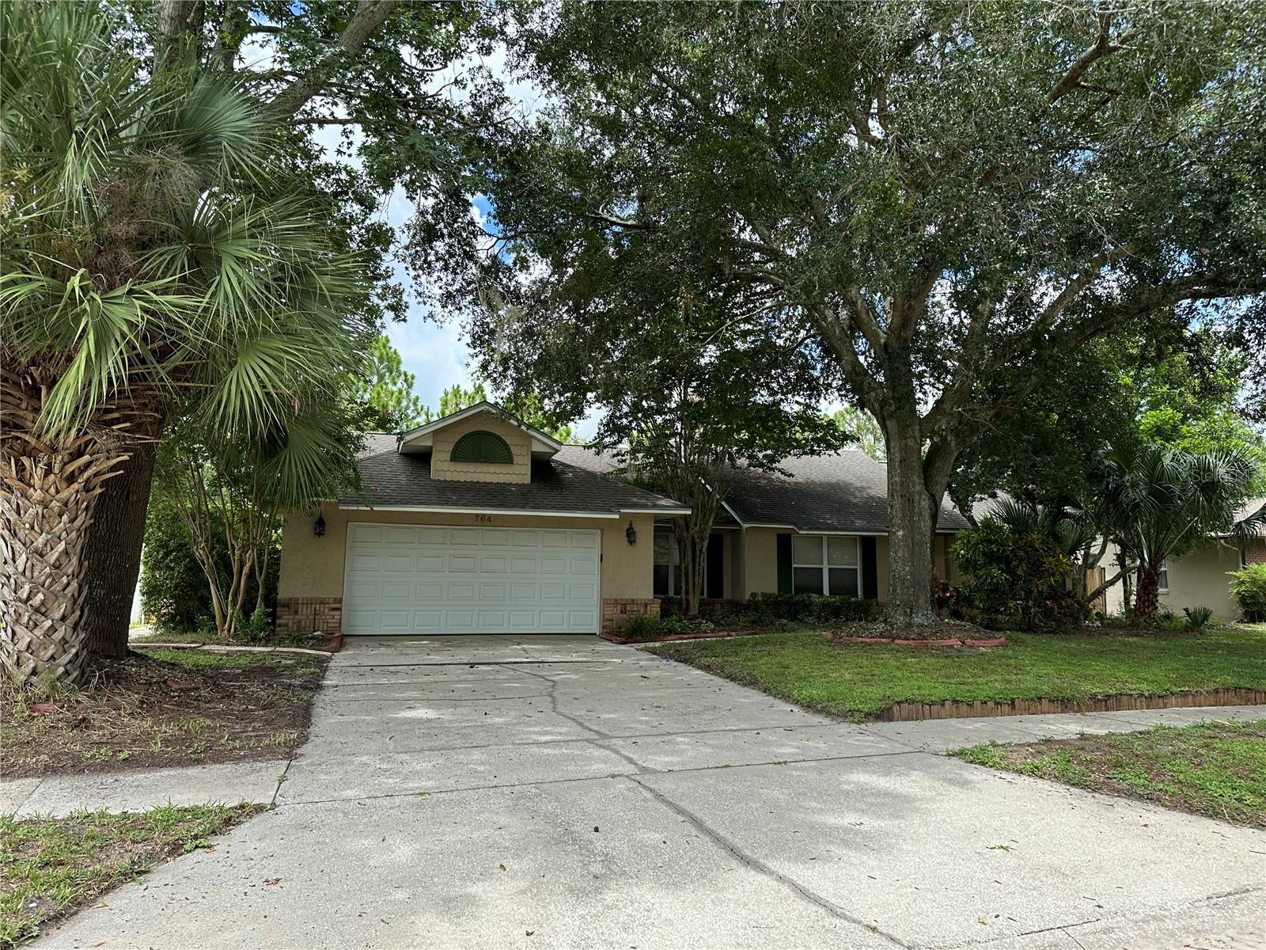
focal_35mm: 24
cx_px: 633
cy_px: 475
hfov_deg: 71.6
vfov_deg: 56.8
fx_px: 878
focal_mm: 6.86
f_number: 1.78
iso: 80
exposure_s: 1/1473
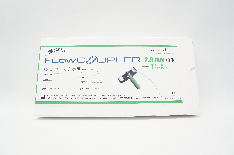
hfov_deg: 67.4
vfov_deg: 47.8
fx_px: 175
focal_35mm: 27
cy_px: 78
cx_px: 117
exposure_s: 1/40
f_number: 8
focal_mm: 18
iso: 800
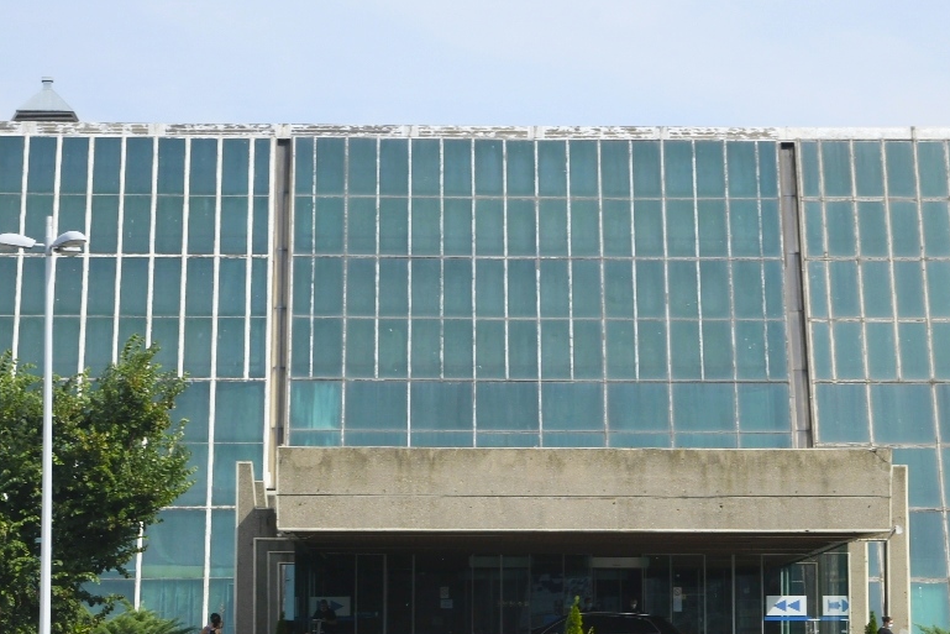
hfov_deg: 14.8
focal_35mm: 139
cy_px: 408
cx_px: 525
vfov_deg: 9.9
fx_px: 3669
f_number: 11
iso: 400
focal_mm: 66
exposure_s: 1/500
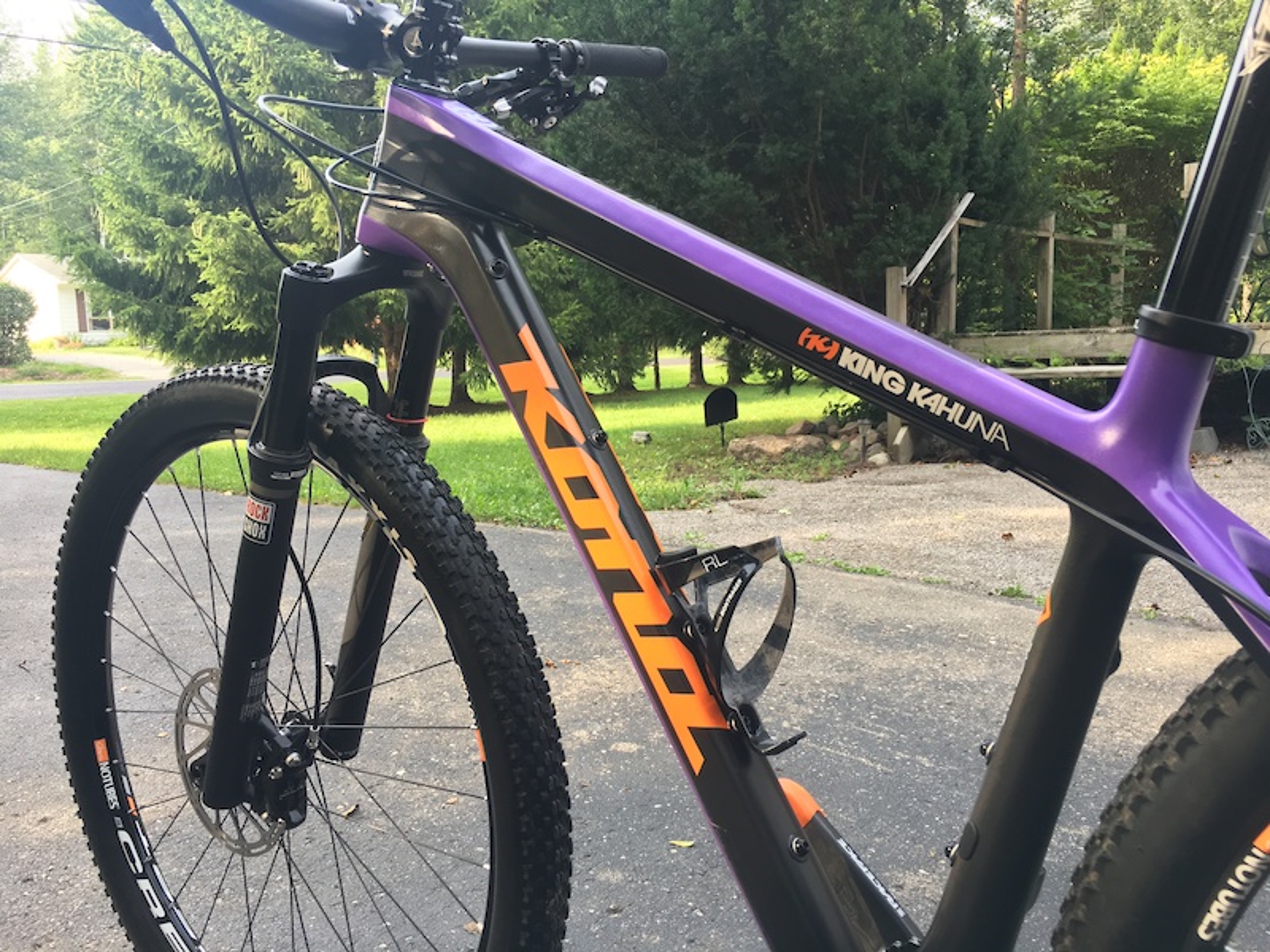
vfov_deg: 48.2
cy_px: 476
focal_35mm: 29
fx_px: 1064
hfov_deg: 61.7
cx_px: 635
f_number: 2.2
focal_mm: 4.15
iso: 40
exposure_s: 1/120
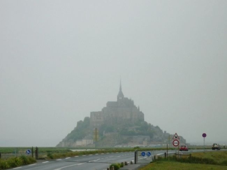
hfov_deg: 13.7
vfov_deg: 10.3
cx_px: 114
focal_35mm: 144
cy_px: 85
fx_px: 944
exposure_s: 1/250
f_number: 5.6
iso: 100
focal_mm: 17.6
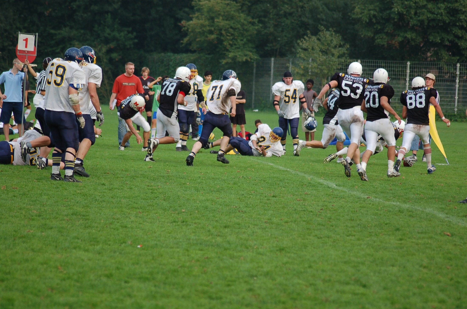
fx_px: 2622
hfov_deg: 10.2
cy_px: 154
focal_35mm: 202
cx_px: 234
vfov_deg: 6.8
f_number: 4.5
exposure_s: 1/800
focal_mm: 135
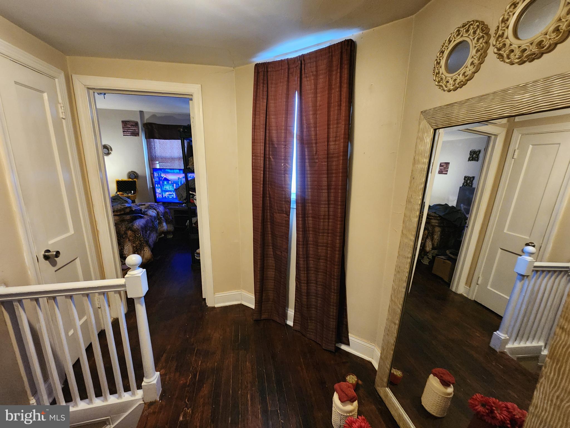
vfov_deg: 89.9
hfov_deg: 106.2
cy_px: 214
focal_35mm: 13
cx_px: 285
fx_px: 214
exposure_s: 1/30
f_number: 2.2
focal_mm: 2.2
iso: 640
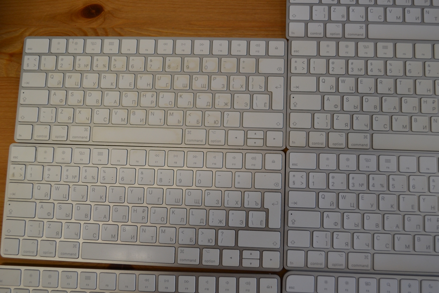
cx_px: 220
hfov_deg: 53.1
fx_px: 439
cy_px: 146
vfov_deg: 36.9
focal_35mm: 36
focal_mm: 24
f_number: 4.2
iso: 400
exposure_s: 1/80
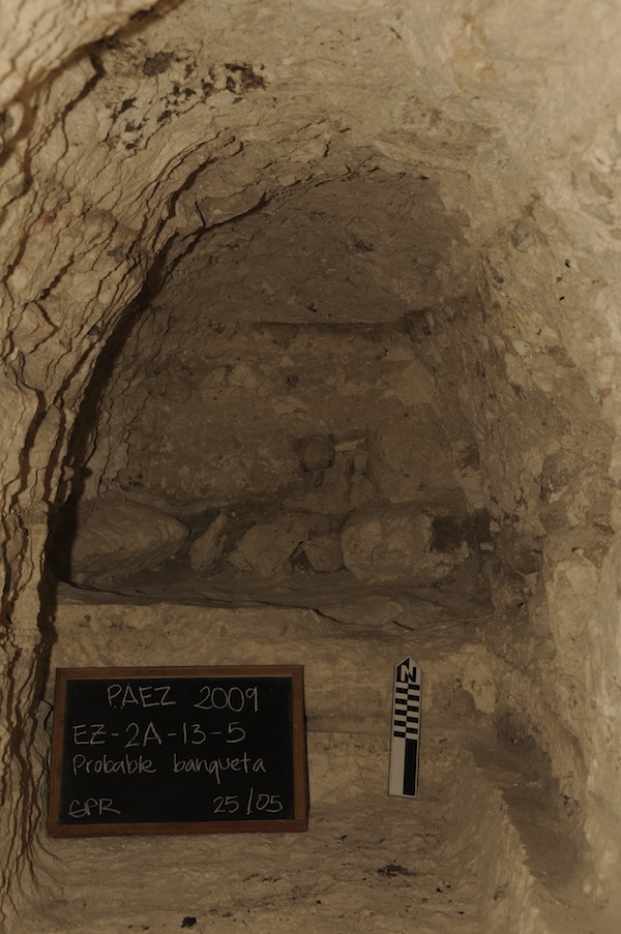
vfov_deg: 27.0
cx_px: 310
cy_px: 467
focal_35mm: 75
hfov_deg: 18.1
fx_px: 1945
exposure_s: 1/100
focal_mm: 50
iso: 100
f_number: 9
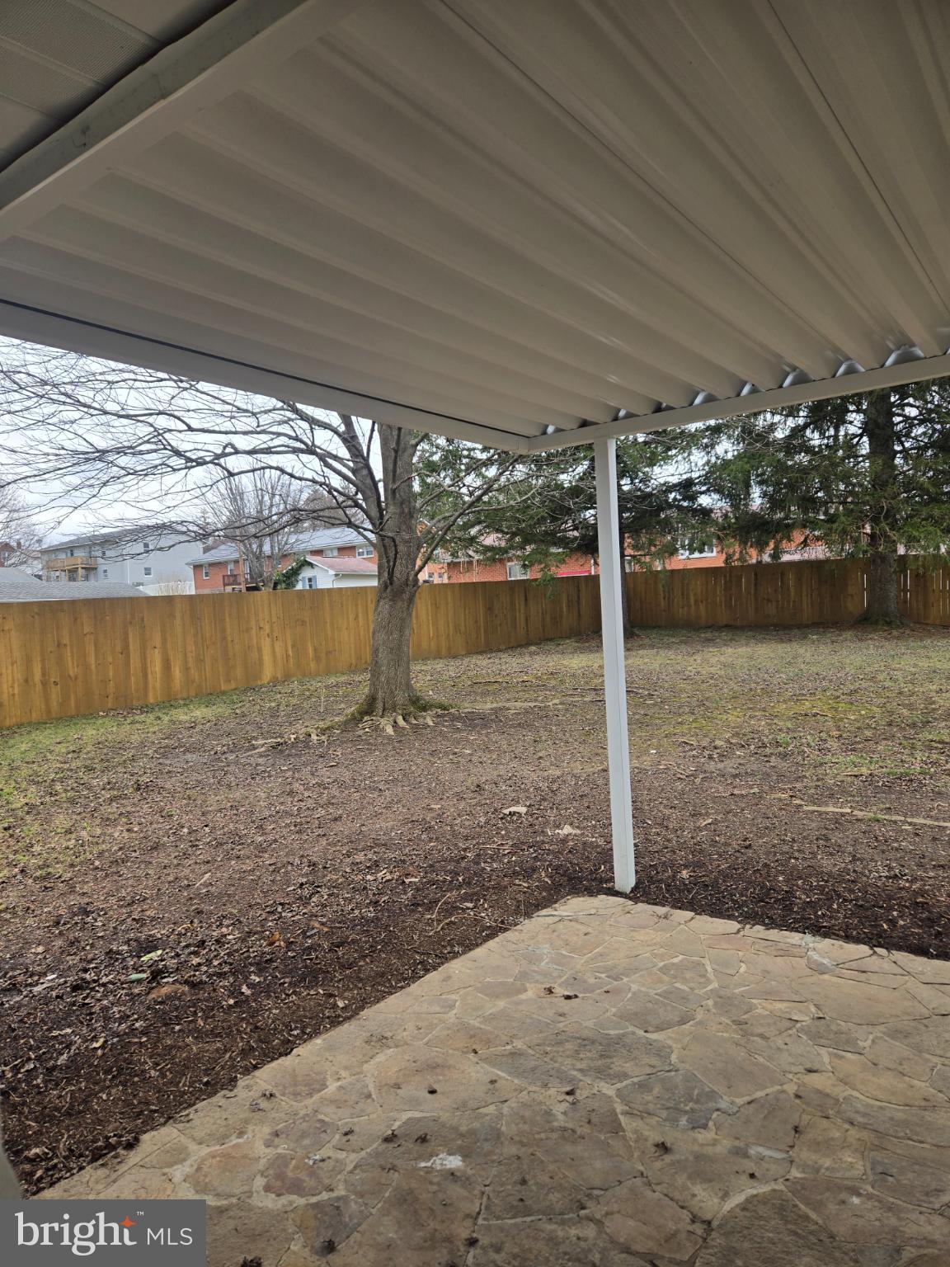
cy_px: 634
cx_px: 475
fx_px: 842
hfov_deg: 58.9
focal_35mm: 23
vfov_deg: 73.9
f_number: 1.8
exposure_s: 1/283
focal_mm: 5.4
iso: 25
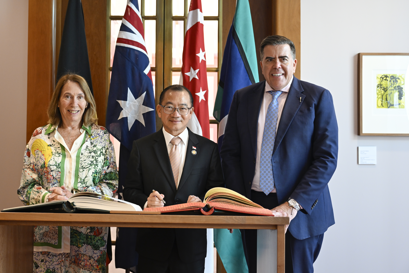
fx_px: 484
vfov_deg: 31.3
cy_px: 105
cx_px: 173
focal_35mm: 43
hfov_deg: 45.7
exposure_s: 1/125
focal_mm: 34.5
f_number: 2.8
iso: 1000
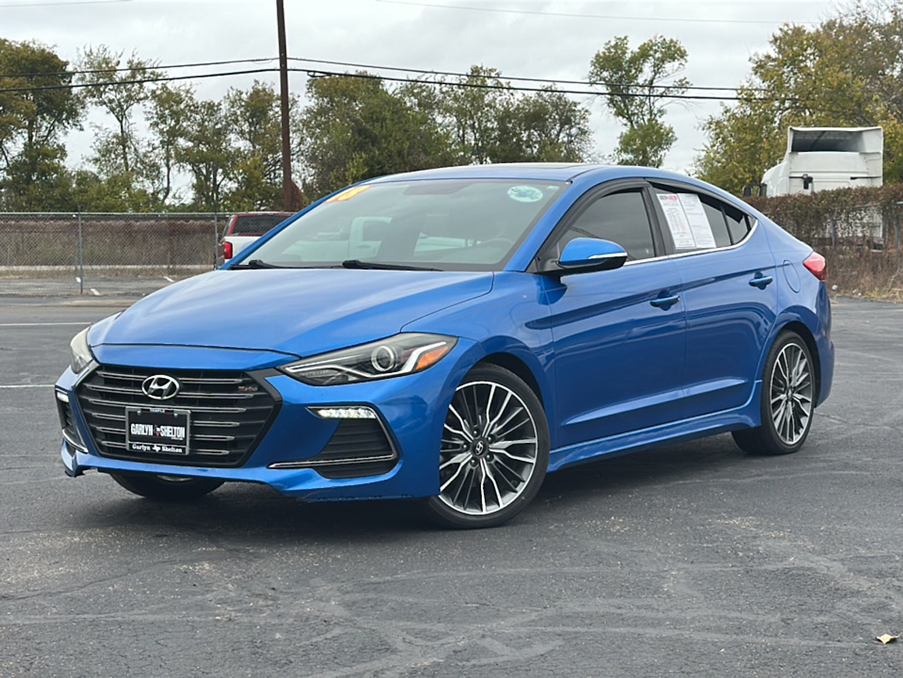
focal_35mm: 59
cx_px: 452
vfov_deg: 24.8
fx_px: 1539
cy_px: 339
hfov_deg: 32.7
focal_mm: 6.86
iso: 64
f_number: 1.78
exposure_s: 1/1292
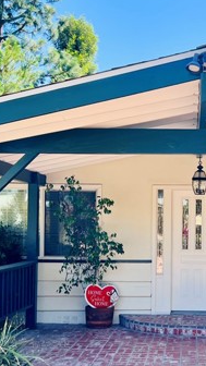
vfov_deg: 38.4
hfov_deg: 21.6
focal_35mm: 54
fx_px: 524
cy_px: 210
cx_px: 193
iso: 50
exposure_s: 1/1100
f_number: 1.5
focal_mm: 5.7
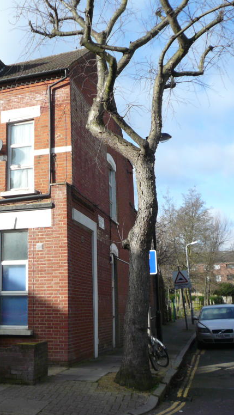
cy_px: 209
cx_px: 38
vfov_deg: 49.4
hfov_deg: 28.2
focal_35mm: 41
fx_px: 452
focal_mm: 4.6
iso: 100
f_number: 2.8
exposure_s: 1/1000
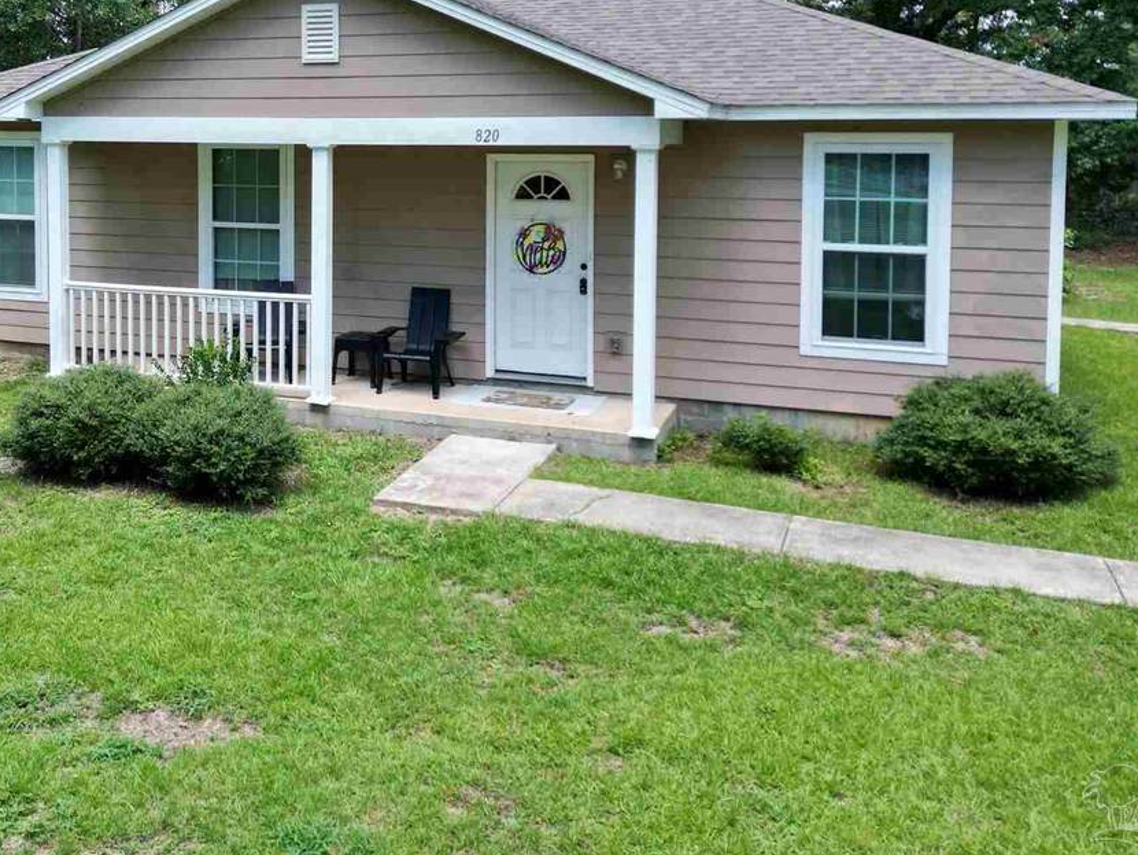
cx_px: 359
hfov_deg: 49.1
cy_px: 199
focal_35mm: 37
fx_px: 1217
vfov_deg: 37.6
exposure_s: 1/1000
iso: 140
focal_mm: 6.72
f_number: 1.7
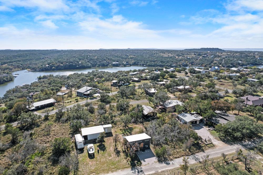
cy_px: 88
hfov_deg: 78.6
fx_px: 161
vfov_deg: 57.2
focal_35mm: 22
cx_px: 132
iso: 100
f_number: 2.8
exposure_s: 1/1250
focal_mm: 8.38
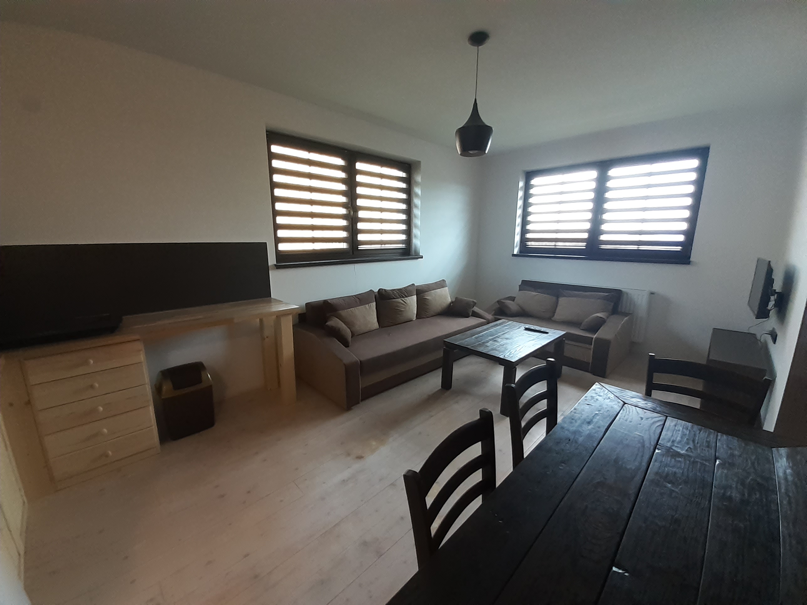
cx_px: 404
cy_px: 302
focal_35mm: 13
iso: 250
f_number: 2.2
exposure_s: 1/25
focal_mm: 1.13
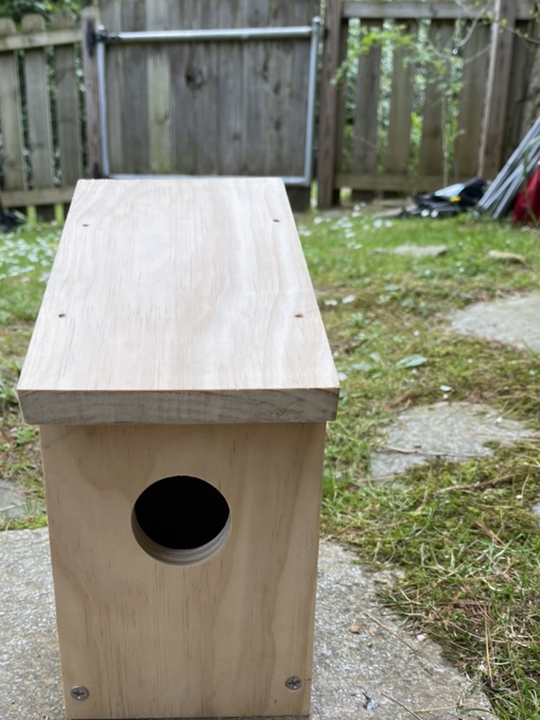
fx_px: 728
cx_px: 231
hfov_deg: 40.6
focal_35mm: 35
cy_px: 464
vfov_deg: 51.9
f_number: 1.6
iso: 32
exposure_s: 1/314
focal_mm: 5.1
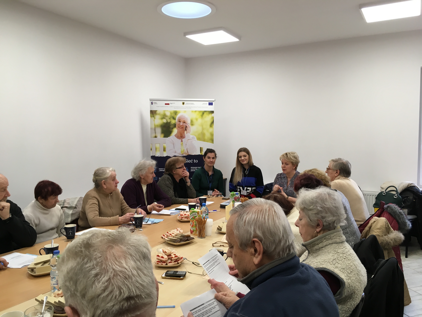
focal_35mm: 29
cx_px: 211
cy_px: 158
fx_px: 354
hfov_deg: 61.7
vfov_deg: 48.2
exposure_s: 1/33
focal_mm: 4.15
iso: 32
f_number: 2.2
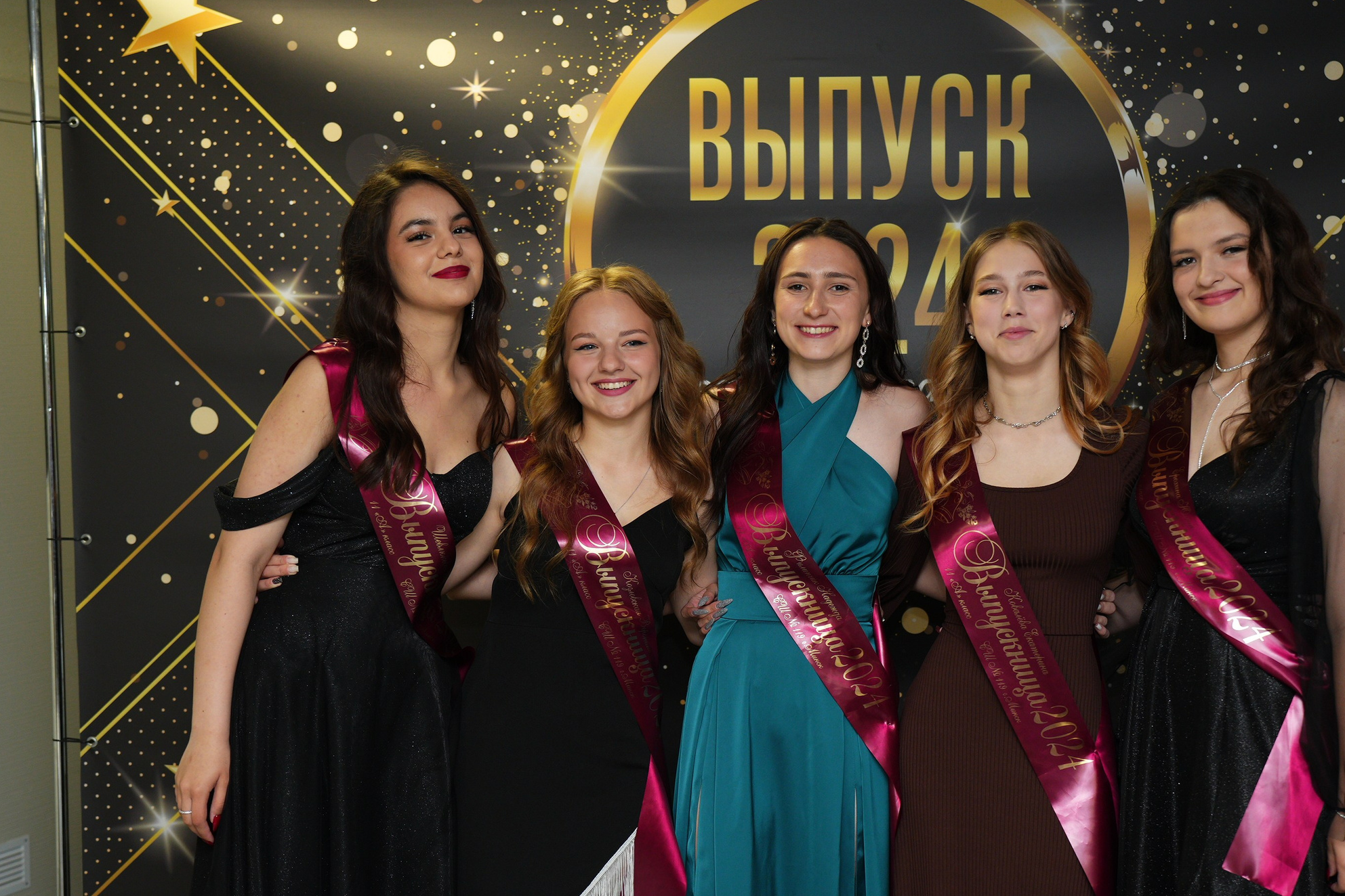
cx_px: 756
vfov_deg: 27.5
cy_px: 510
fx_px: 1831
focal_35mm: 49
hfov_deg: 40.3
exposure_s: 1/160
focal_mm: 38
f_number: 2.8
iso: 800
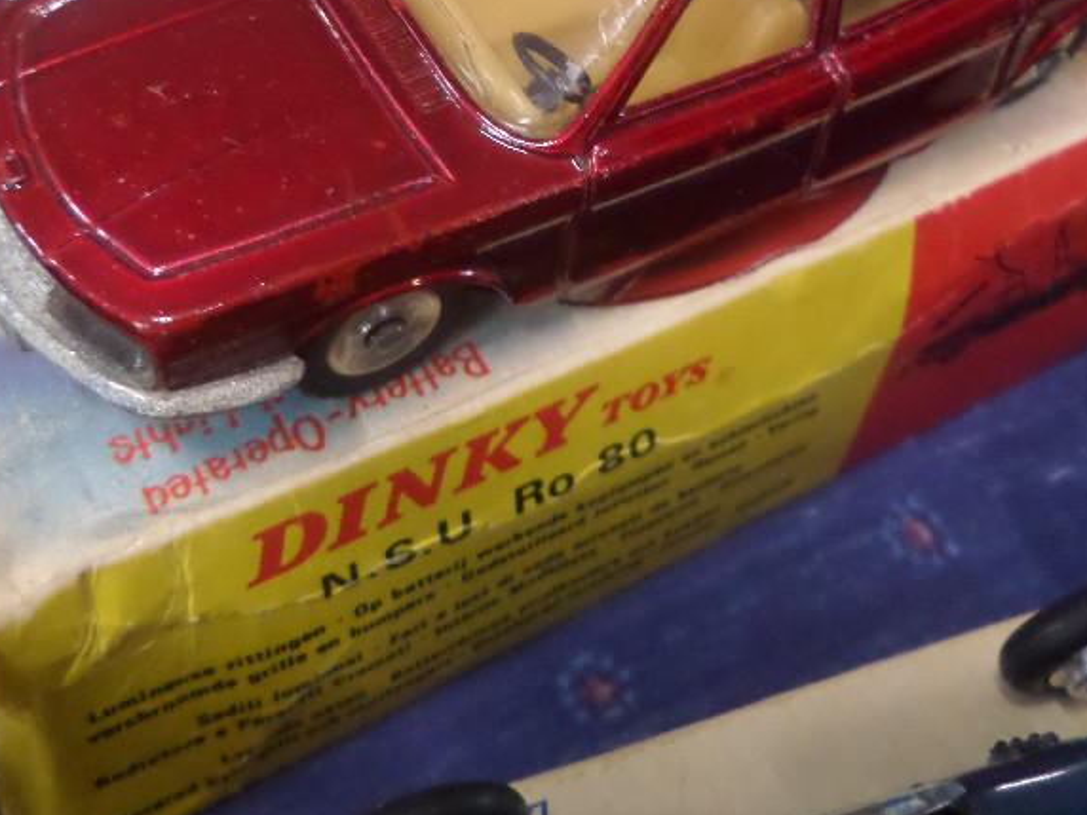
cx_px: 553
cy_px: 123
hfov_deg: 43.8
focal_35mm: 43
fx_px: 1350
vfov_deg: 32.4
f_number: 3.1
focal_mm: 4.3
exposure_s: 1/20
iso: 400
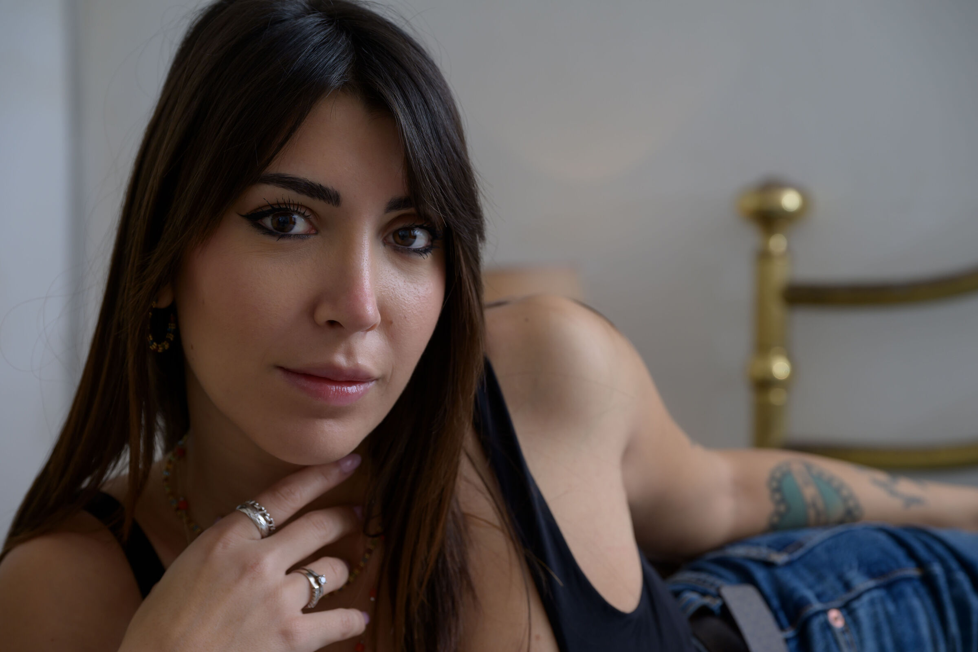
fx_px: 1983
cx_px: 489
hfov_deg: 27.7
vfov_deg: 18.7
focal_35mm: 73
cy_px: 326
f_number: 5.6
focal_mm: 73
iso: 200
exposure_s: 1/160
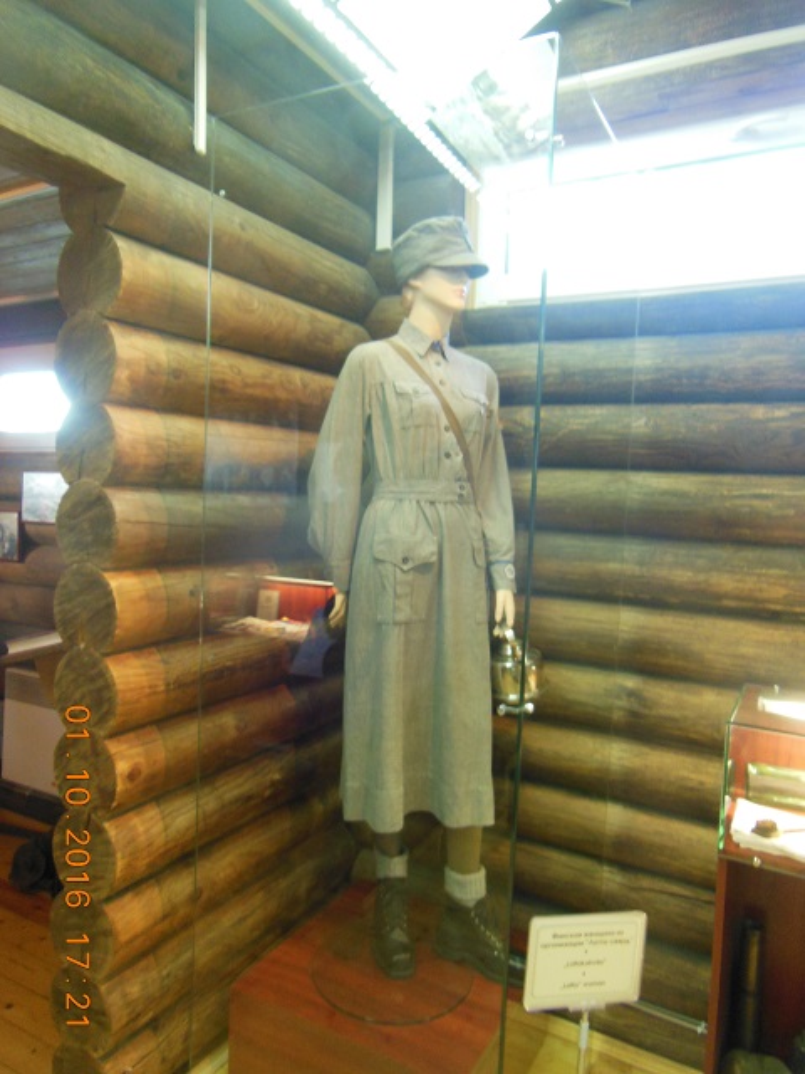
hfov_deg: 54.9
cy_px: 537
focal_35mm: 25
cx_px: 402
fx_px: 775
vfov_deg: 69.4
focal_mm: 4.5
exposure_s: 1/6
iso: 400
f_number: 3.5
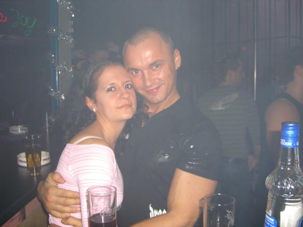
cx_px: 152
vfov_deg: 37.7
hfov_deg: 49.0
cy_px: 114
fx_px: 333
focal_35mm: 38
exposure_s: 1/60
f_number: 2.8
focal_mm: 7.9
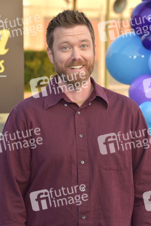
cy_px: 113
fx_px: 660
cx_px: 76
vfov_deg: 19.4
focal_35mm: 105
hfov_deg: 13.1
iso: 640
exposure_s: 1/250
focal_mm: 105
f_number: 6.3
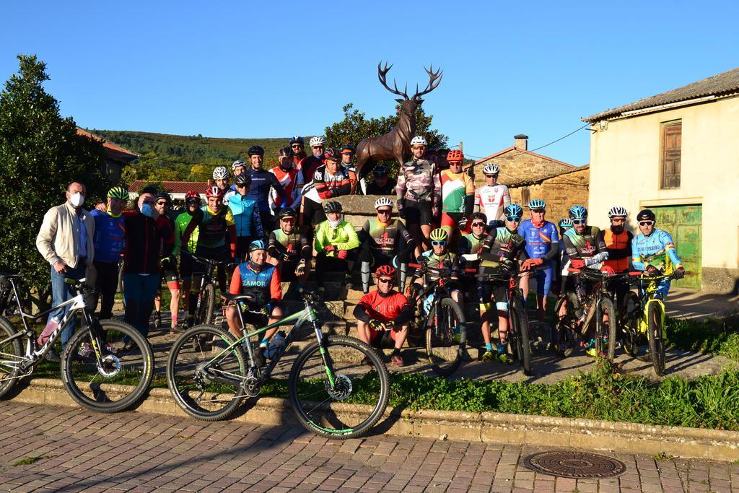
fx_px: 801
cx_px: 370
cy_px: 246
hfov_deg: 49.5
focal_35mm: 39
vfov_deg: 34.2
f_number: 11
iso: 400
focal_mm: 26
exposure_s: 1/400
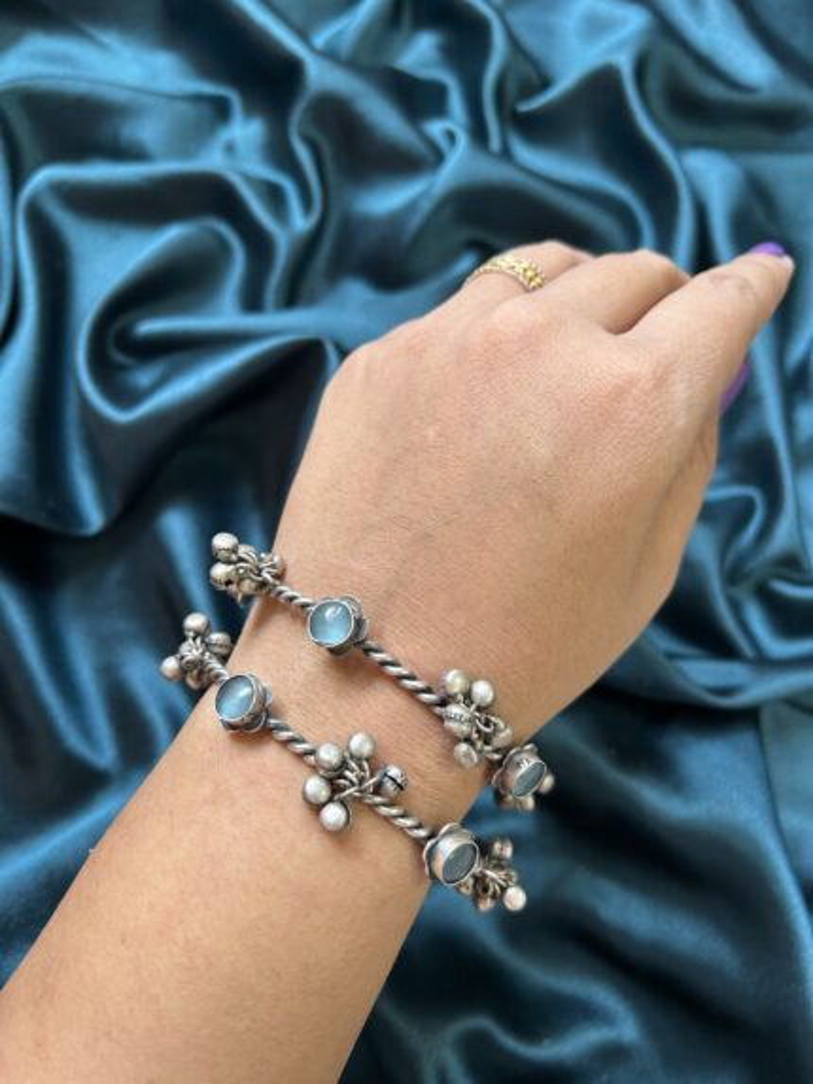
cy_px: 542
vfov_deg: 67.3
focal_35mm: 26
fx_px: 814
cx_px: 406
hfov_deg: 53.1
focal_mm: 5.7
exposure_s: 1/50
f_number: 1.5
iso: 100
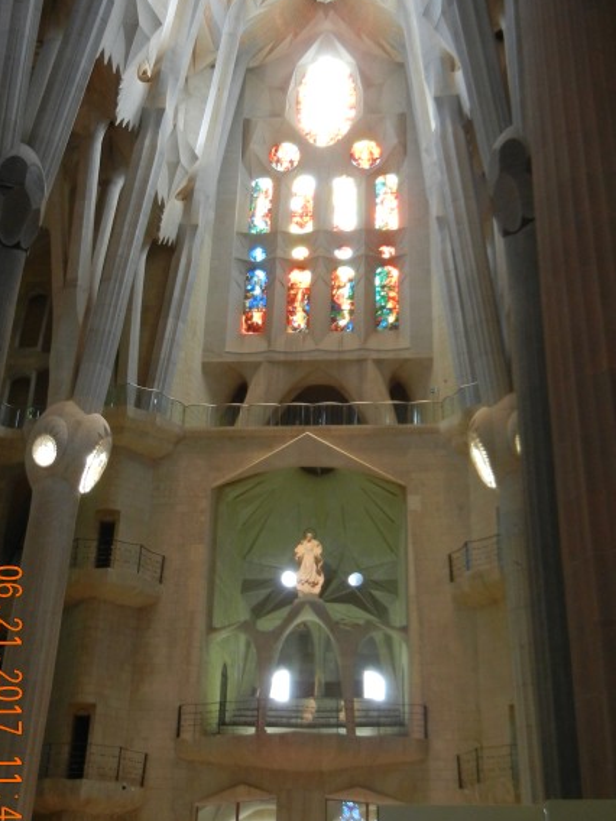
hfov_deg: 31.5
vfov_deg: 41.1
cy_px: 351
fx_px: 1091
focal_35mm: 46
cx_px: 338
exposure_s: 1/17
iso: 400
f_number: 3.6
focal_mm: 6.2
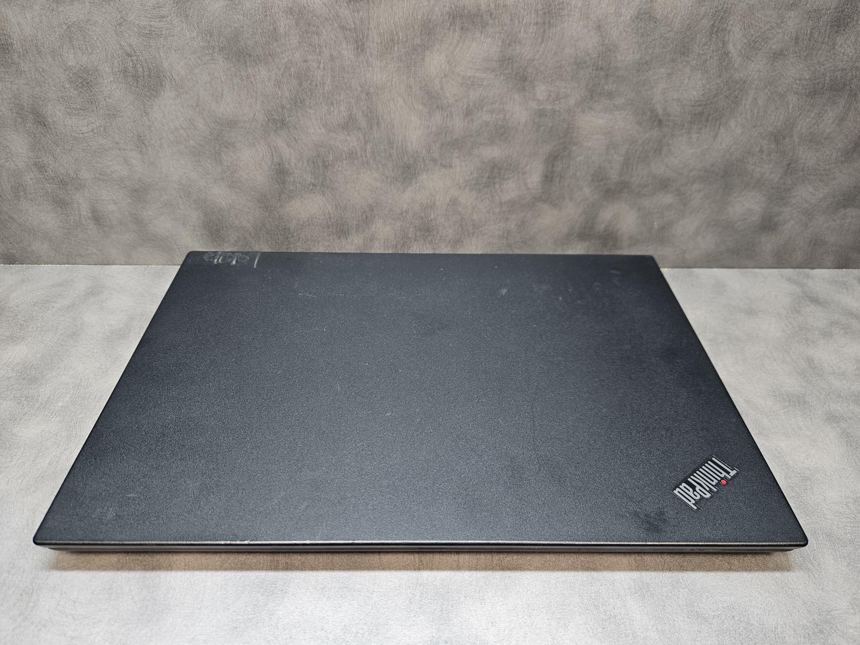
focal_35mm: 23
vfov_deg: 58.9
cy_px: 322
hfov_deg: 73.9
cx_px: 430
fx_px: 571
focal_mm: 5.4
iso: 250
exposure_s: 1/100
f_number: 1.8
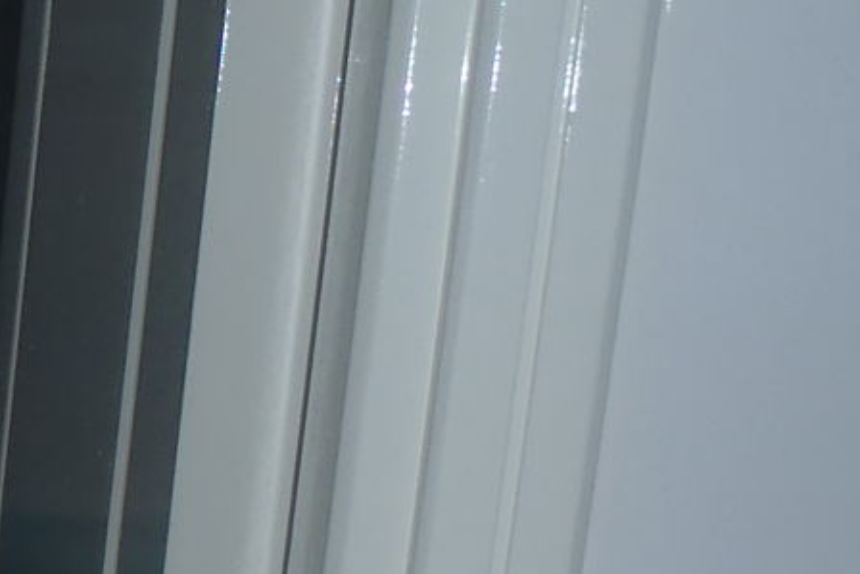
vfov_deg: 13.0
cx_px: -507
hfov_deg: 17.3
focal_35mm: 104
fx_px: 2485
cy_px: 538
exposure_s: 1/30
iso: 100
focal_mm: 5
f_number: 3.9
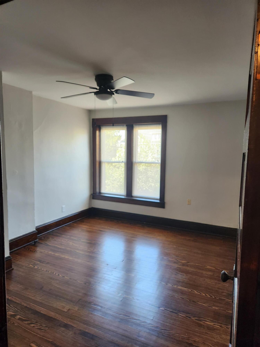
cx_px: 130
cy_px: 174
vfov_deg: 73.9
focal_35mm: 23
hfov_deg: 58.9
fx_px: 230
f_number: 1.8
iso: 250
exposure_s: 1/120
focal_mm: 5.4
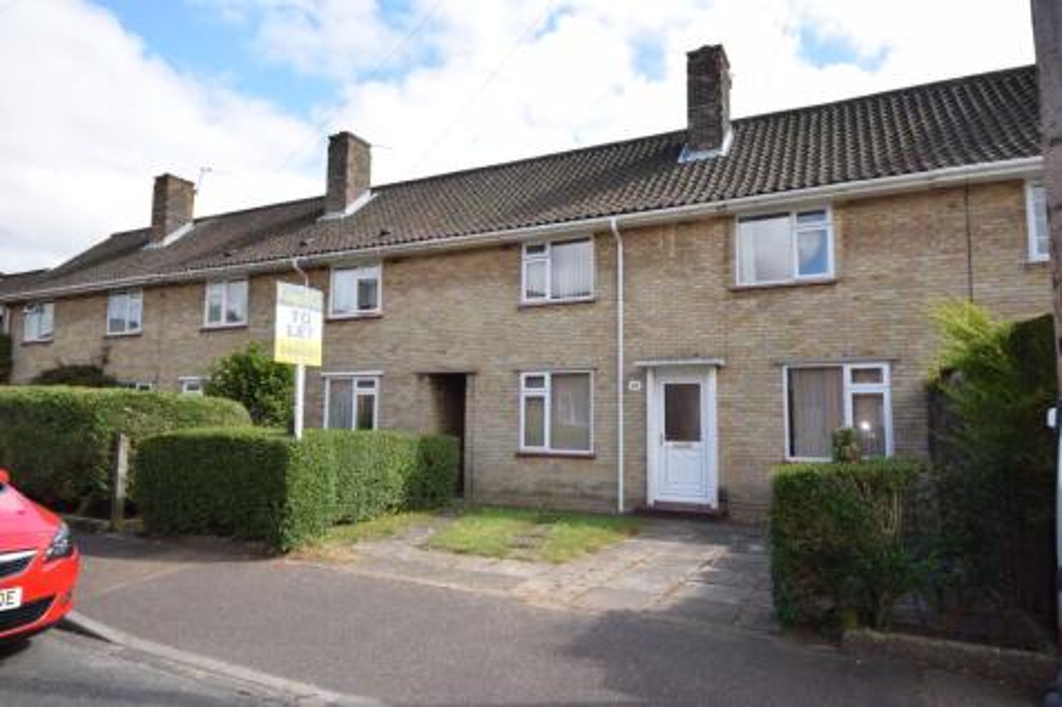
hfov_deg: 77.3
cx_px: 531
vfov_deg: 56.1
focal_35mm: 22
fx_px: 663
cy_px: 354
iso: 100
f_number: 6.3
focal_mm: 15
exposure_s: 1/160
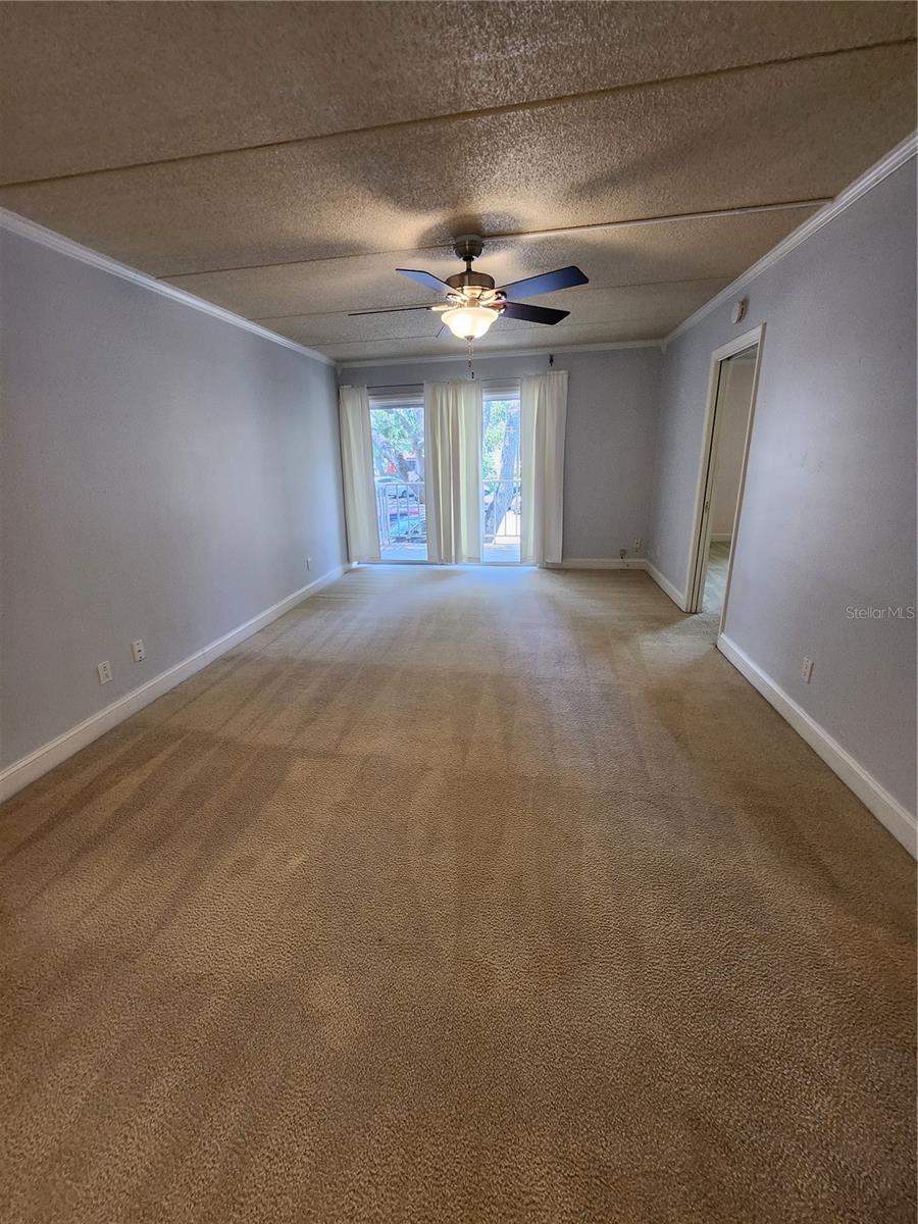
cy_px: 612
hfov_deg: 89.9
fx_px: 460
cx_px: 459
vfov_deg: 106.2
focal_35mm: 13
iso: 160
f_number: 2.2
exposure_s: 1/60
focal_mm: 1.74
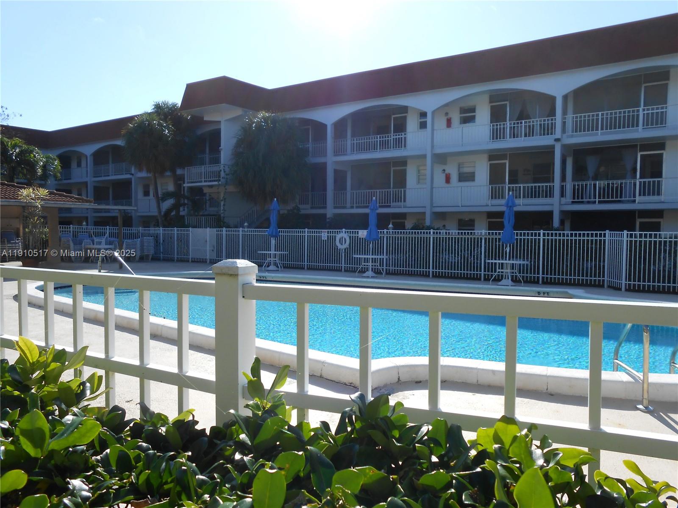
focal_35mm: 26
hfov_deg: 67.3
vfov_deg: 53.1
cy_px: 254
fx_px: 509
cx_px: 339
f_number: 3.5
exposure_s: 1/800
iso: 80
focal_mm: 4.6
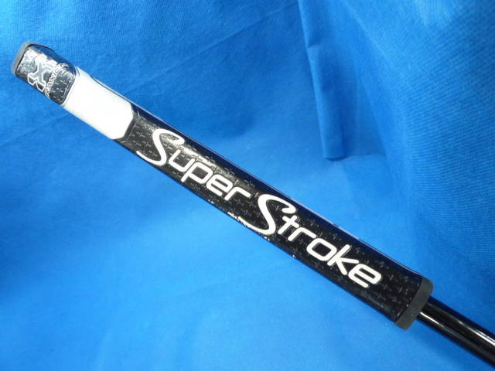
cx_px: 248
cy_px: 186
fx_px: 357
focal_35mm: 25
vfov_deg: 54.9
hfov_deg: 69.4
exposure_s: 1/30
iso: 320
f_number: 2.8
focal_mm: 4.5
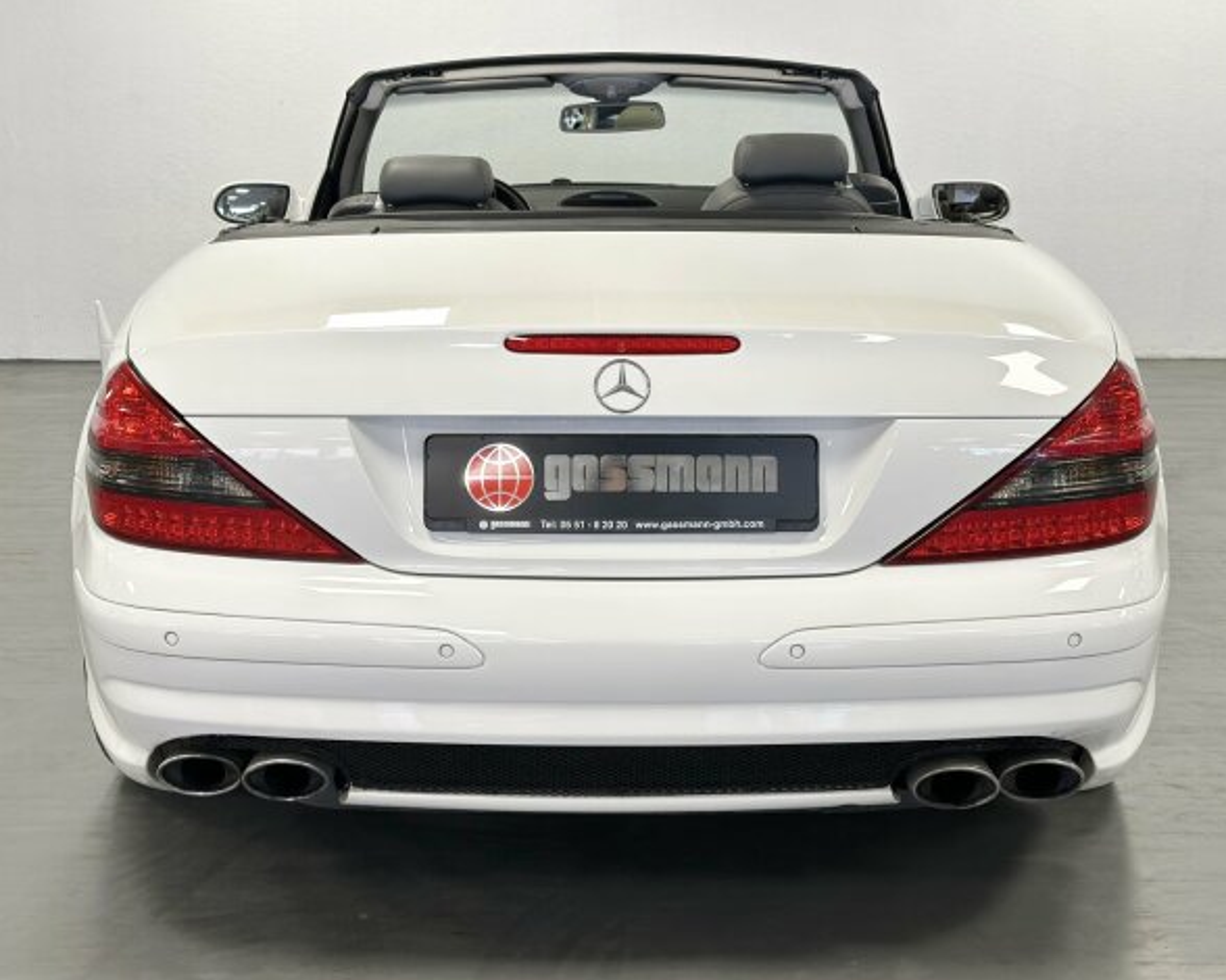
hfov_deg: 36.7
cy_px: 482
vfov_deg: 29.7
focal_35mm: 51
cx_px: 617
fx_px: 1850
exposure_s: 1/50
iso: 50
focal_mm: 6.86
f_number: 1.78
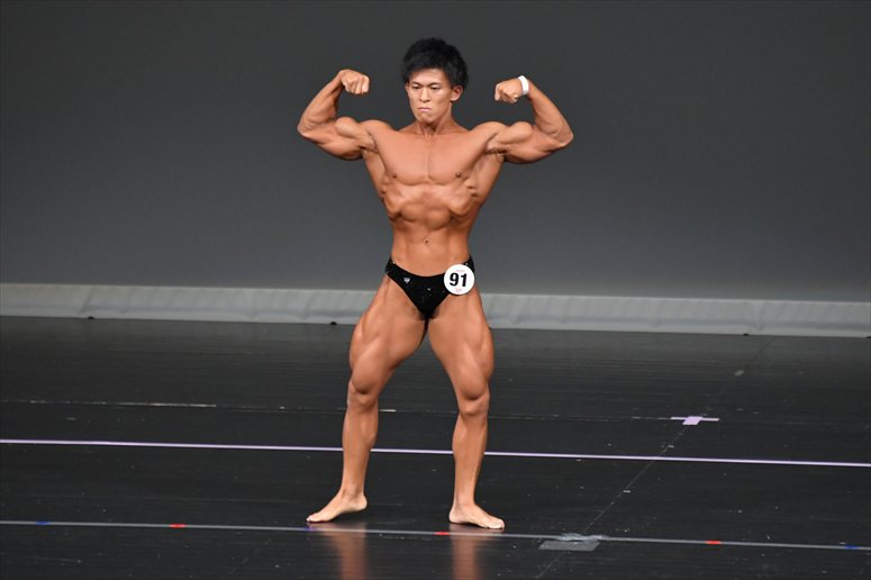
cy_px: 290
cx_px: 436
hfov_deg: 5.5
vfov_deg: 3.7
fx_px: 9069
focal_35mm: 375
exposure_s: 1/400
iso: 4000
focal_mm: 250
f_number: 5.6
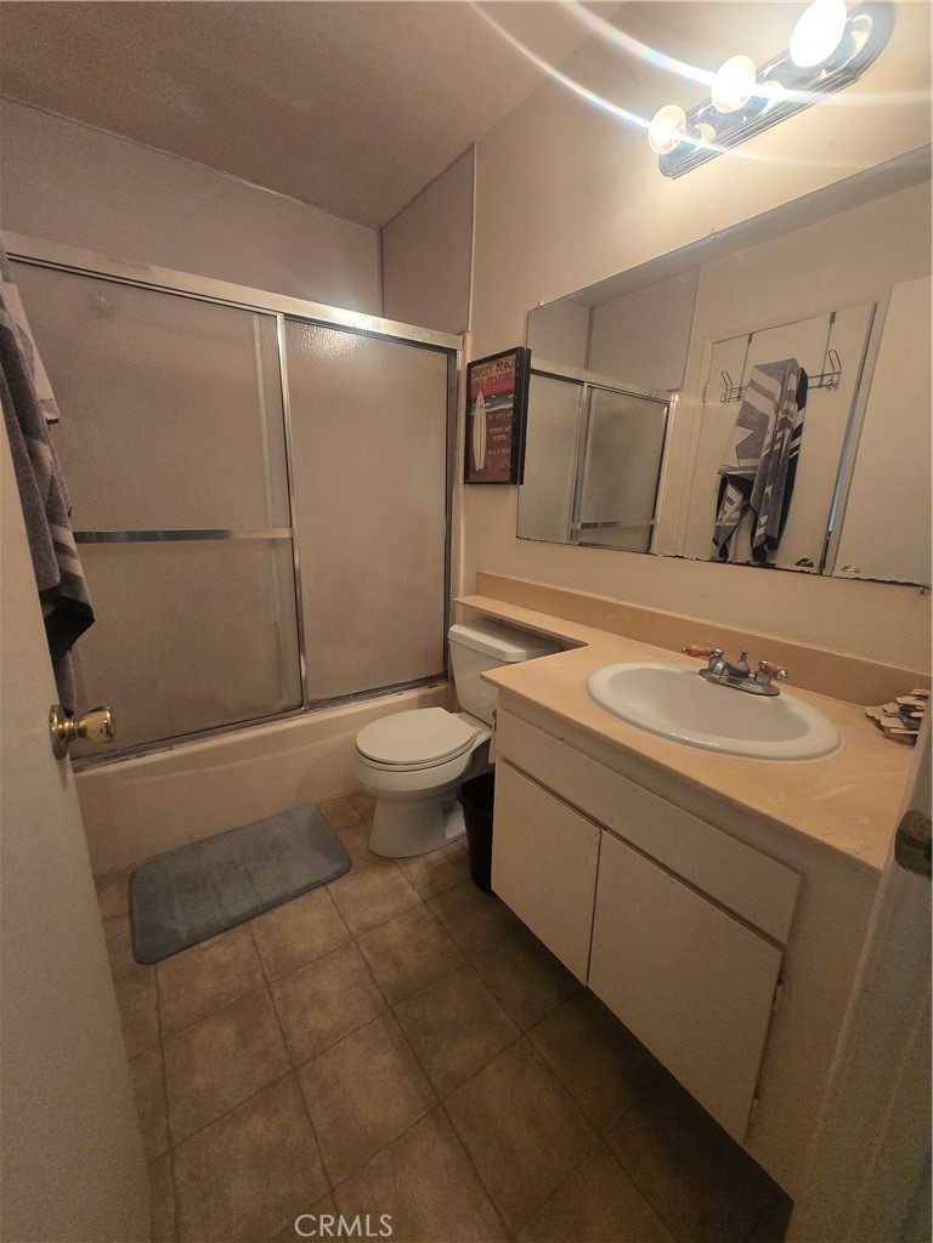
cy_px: 622
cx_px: 466
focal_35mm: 13
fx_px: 467
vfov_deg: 106.2
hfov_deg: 89.9
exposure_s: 1/60
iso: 250
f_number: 2.2
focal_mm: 1.7
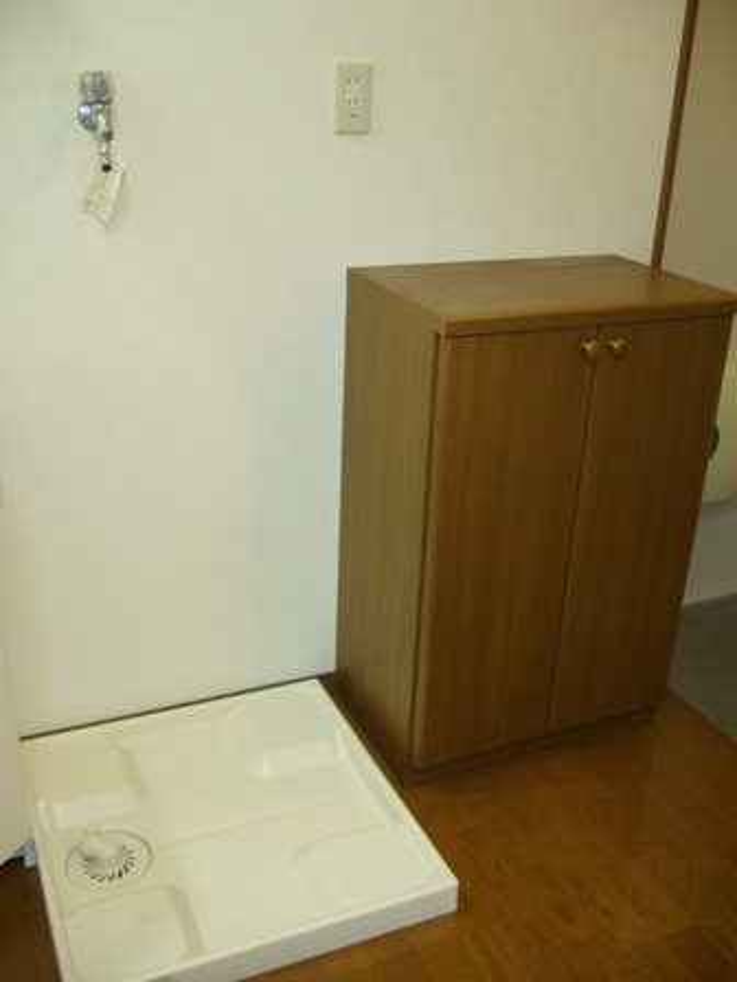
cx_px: 368
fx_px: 994
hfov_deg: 40.7
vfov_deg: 52.6
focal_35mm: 35
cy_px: 491
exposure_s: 1/13
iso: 100
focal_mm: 5.8
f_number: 2.8
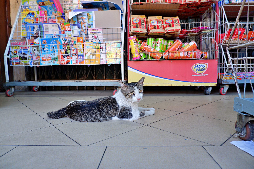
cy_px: 84
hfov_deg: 76.1
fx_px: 162
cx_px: 127
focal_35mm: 23
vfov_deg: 55.1
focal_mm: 15
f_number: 3.5
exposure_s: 1/105
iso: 200
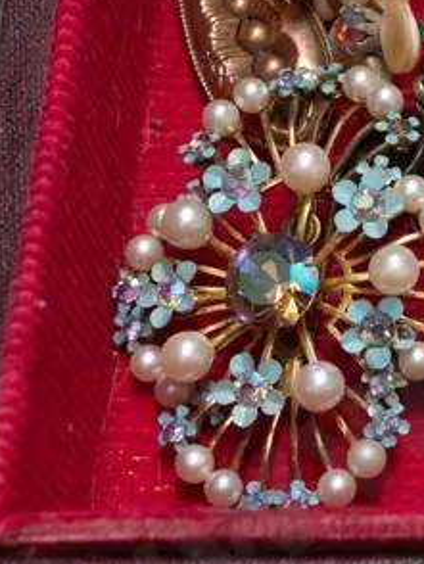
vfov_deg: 12.8
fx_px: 2495
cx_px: 842
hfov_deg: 9.1
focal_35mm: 153
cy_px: 81
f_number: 5.6
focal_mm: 22
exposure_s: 1/125
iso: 3200
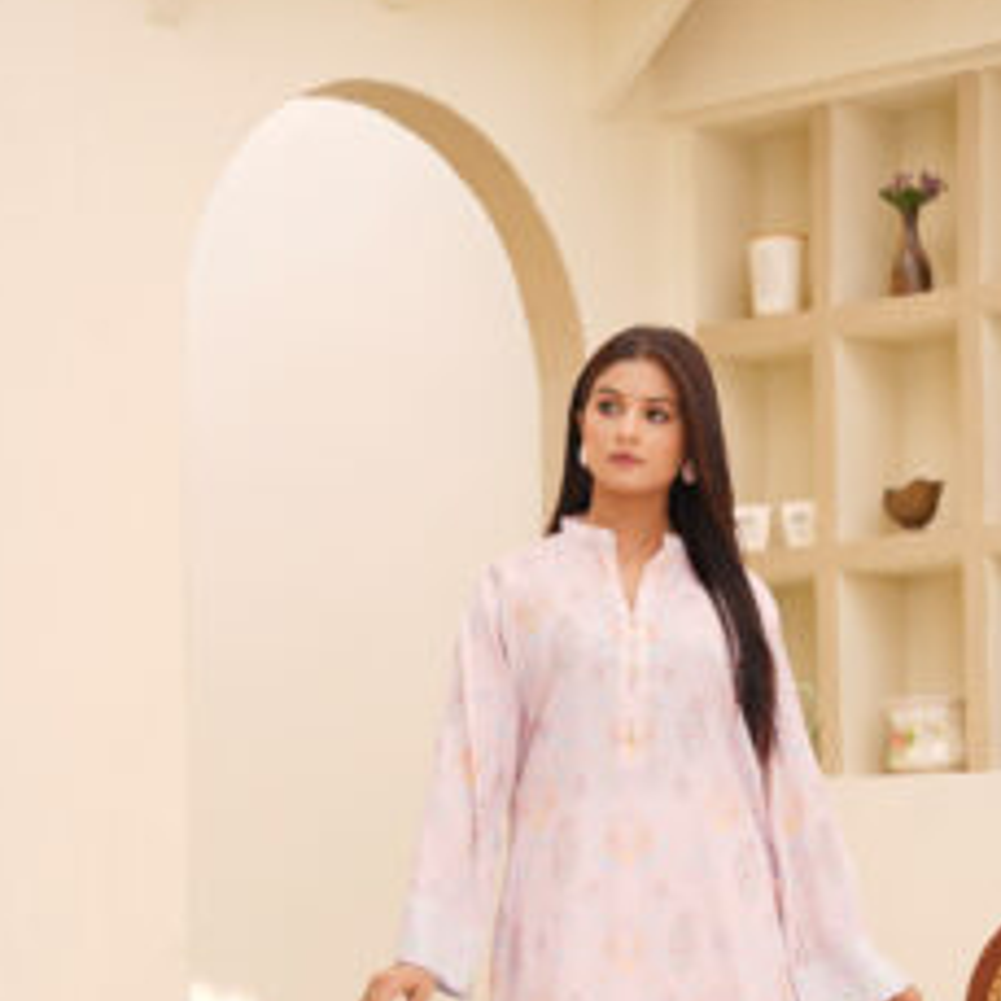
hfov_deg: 16.4
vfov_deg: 16.3
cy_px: 813
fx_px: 3473
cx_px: 590
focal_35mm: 106
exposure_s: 1/125
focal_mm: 63.7
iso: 50
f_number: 3.5
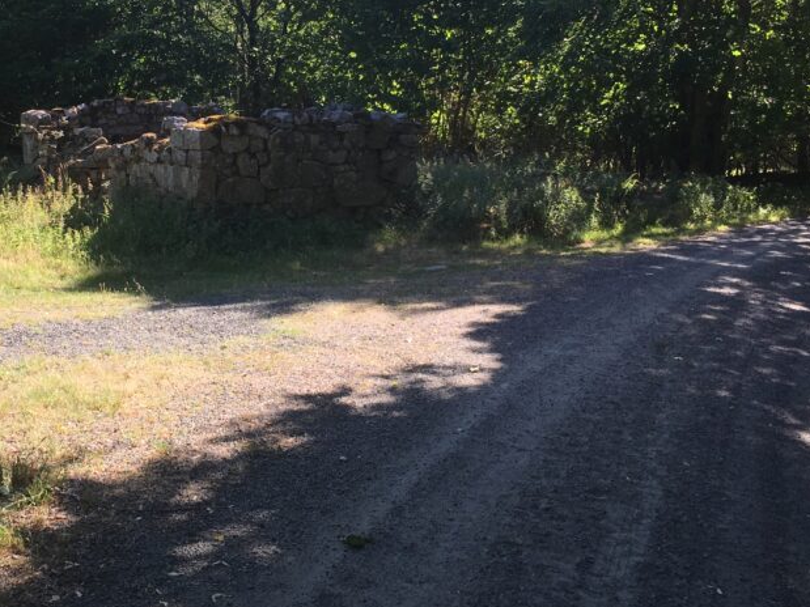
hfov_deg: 38.9
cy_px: 166
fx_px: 1123
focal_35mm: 48
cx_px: 229
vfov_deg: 29.9
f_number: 2.2
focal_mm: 4.15
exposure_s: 1/354
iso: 25
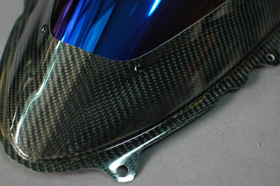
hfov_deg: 37.9
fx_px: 408
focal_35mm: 52
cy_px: 93
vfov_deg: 25.7
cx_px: 140
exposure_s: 1/30
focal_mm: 35
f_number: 2.2
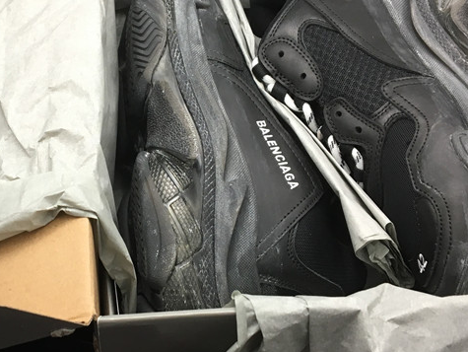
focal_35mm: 61
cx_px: 119
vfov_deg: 24.1
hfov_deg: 31.1
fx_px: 825
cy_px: 173
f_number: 2.2
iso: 64
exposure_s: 1/33
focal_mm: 4.15
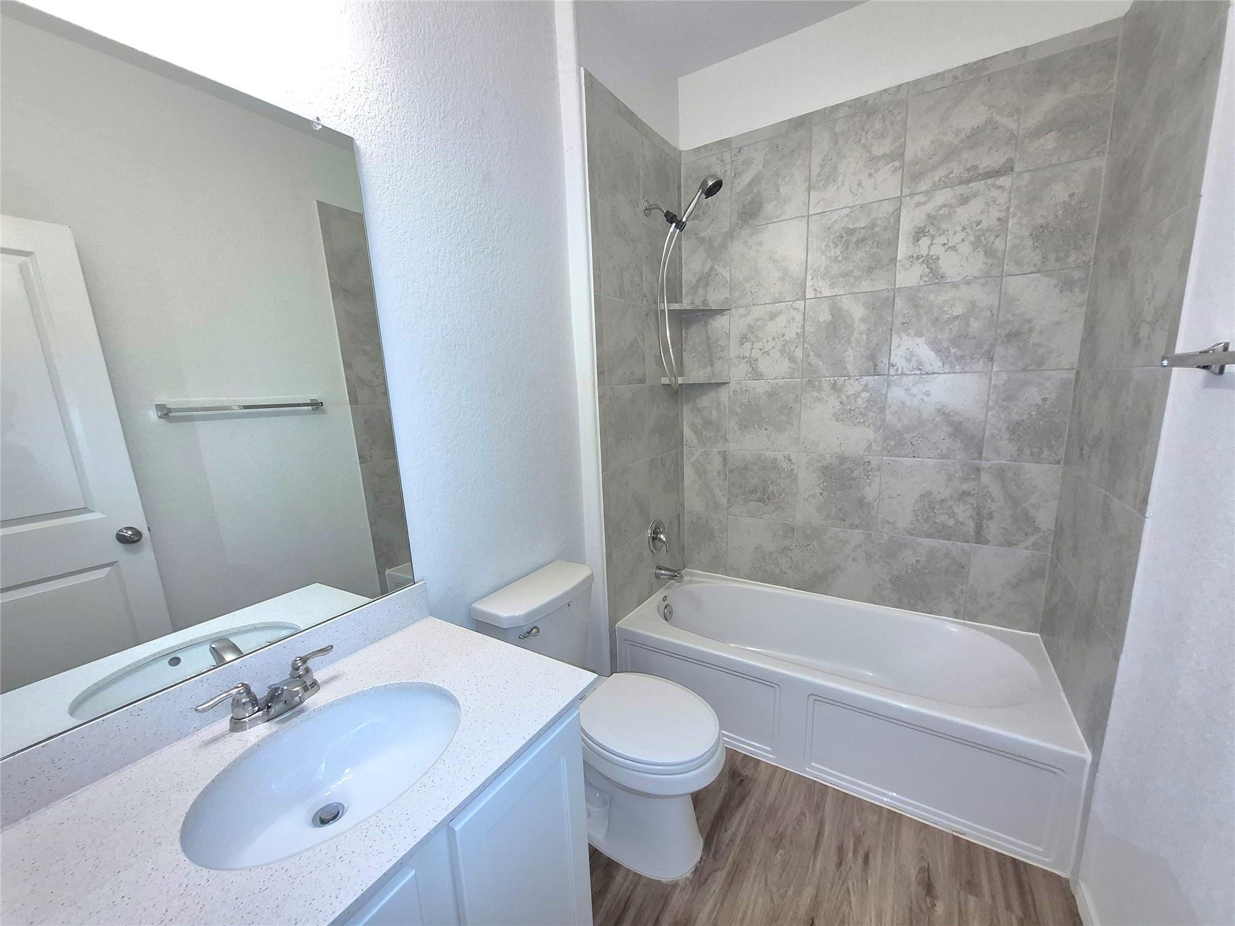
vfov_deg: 89.9
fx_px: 464
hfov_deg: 106.2
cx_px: 618
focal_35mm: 13
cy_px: 463
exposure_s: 1/60.2
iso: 250
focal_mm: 1.74
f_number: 2.2
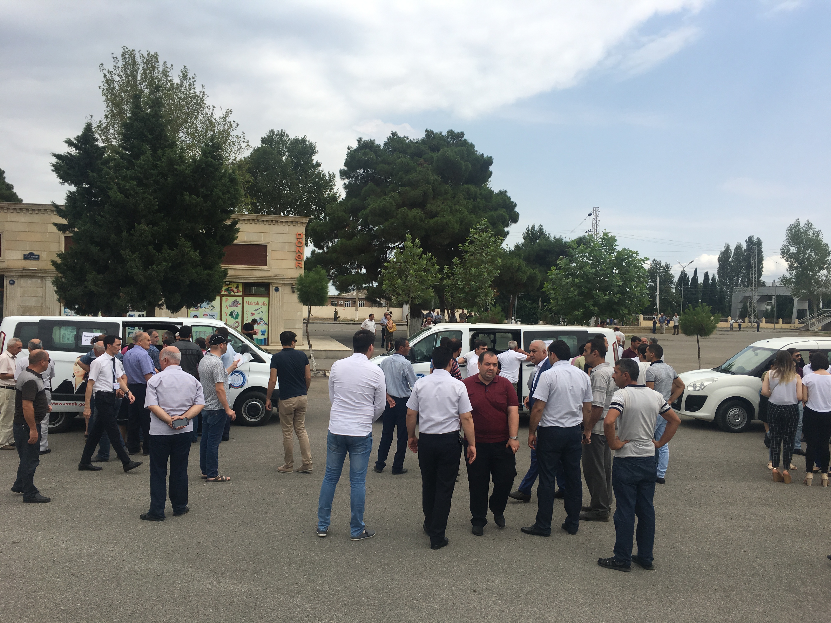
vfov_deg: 48.2
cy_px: 312
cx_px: 416
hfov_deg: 61.7
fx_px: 696
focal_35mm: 29
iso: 25
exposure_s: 1/2079
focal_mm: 4.15
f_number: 2.2
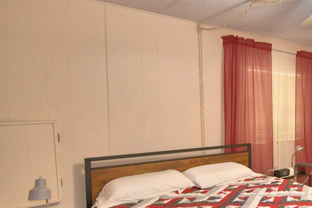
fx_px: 269
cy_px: 125
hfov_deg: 49.2
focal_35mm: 31
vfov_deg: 42.1
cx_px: 313
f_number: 4.5
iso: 360
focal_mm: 10
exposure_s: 1/30
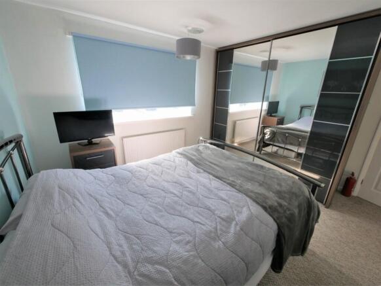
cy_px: 143
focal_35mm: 14
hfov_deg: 102.0
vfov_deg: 85.7
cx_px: 190
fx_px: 154
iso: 320
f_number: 4
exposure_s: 1/60
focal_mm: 7
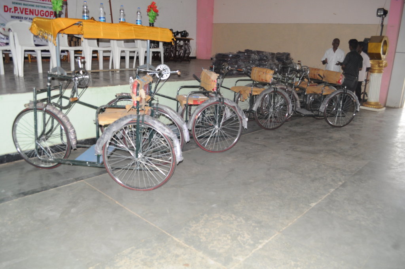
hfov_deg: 67.4
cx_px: 202
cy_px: 134
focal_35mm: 27
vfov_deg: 47.8
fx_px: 303
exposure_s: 1/160
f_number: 5.6
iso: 640
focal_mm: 18
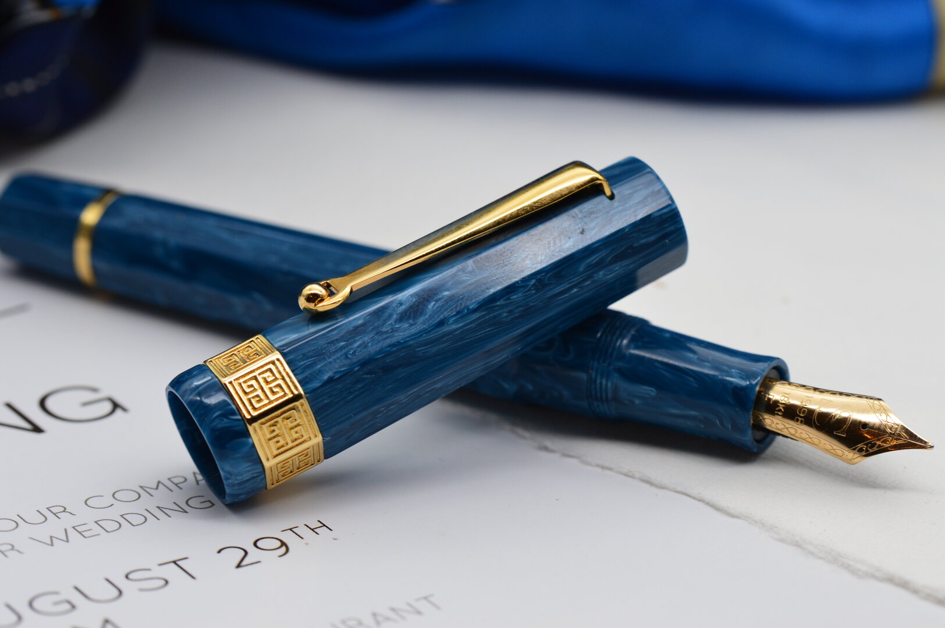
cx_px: 472
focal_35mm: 90
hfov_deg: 22.6
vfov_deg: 15.2
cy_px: 314
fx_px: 2361
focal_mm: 60
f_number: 9
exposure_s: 1/160
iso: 400
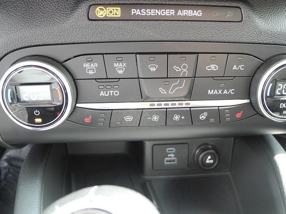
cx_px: 157
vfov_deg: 44.2
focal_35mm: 32
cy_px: 109
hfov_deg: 56.7
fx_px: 264
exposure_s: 1/30
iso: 250
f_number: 2.8
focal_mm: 6
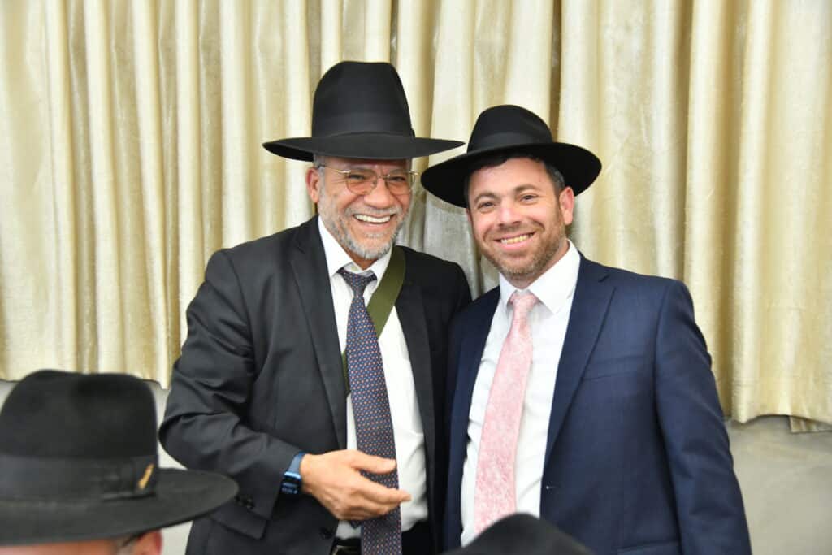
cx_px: 416
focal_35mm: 48
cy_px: 278
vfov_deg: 28.1
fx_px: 1109
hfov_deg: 41.1
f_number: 4.5
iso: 1000
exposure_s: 1/200
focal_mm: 48
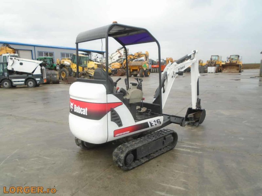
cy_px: 98
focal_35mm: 26
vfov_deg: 53.1
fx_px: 197
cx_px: 131
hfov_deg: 67.3
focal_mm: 4.6
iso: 100
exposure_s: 1/160
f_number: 3.2
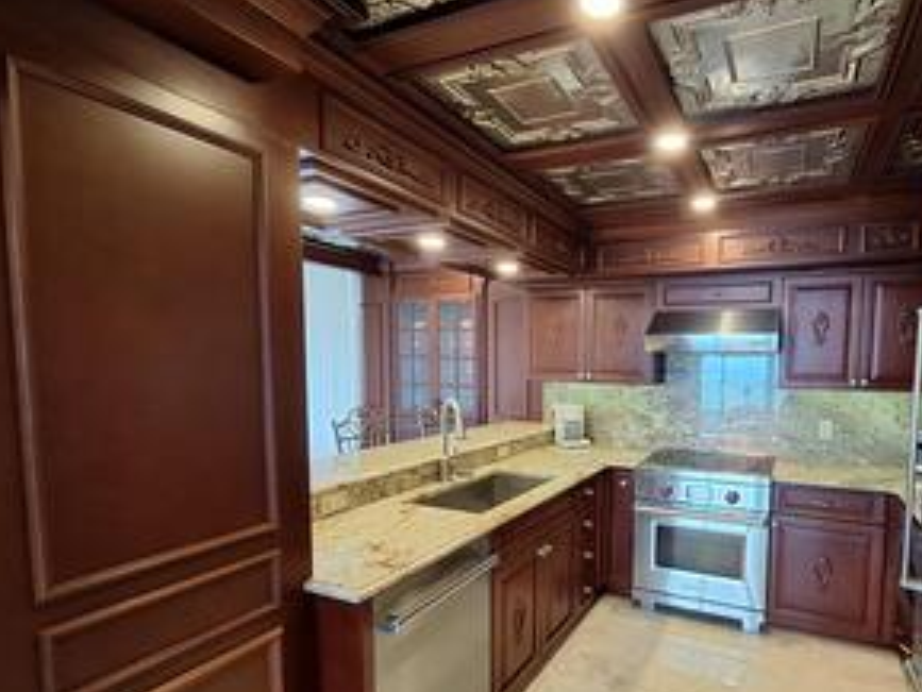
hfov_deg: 86.3
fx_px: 480
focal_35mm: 18
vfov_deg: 71.2
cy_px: 399
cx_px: 568
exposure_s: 1/40
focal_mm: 1.74
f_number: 2.2
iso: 125
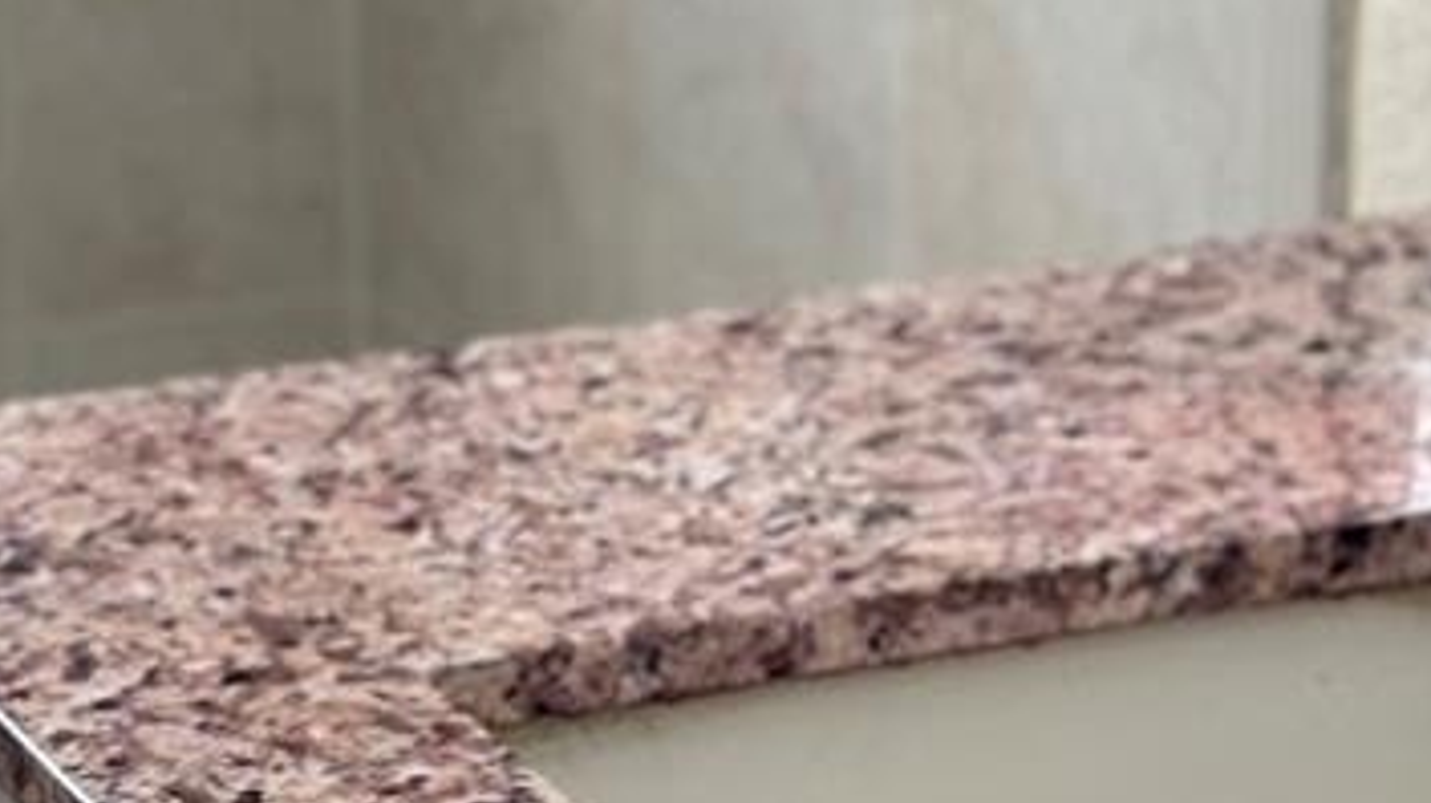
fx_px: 6750
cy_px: 730
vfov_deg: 6.8
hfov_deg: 12.1
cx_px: 551
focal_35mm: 178
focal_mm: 6.86
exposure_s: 1/60
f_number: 1.78
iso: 64
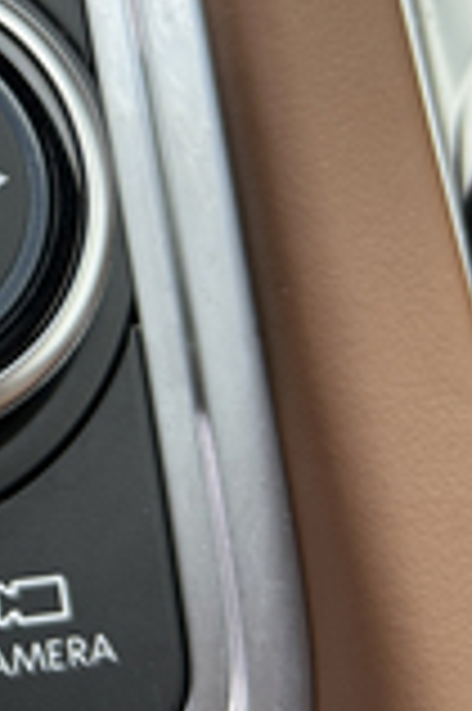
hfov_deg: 16.1
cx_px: -369
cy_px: 241
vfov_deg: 27.9
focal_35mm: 72
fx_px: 1419
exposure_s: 1/121
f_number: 1.5
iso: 50
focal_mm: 5.7
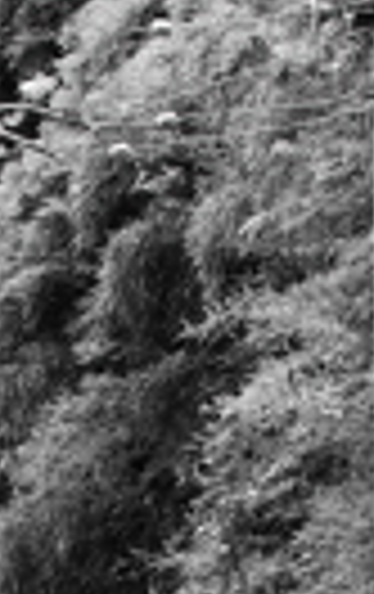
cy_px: 1125
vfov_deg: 2.5
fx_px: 13429
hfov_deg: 1.6
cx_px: -338
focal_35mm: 827
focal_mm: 70
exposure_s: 1/125
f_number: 6.3
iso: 200
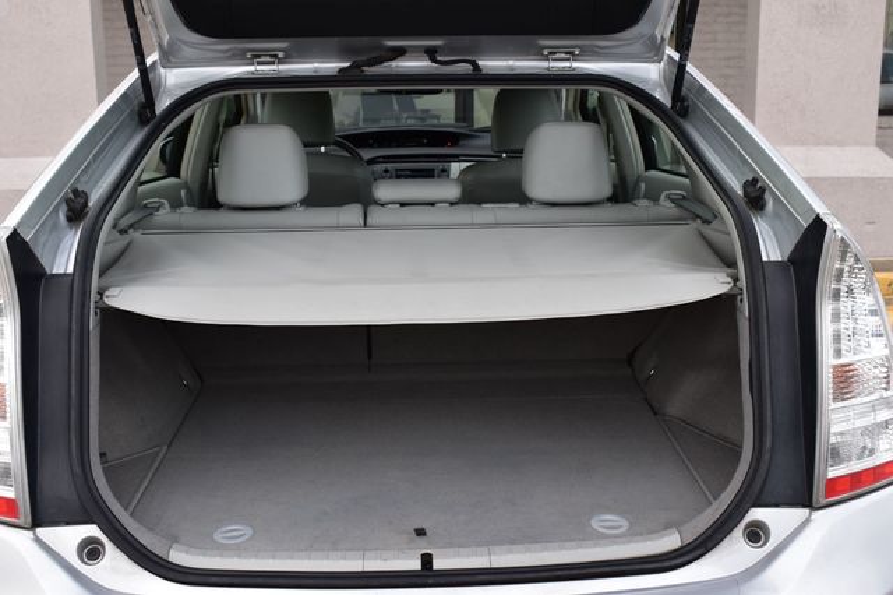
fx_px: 1004
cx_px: 446
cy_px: 298
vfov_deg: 33.0
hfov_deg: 47.9
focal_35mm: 40
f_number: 9
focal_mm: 27
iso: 400
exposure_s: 1/80
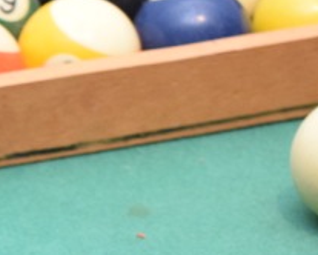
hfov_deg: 5.1
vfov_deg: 4.1
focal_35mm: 373
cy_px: 445
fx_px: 3516
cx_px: -206
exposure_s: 1/60
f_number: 5.6
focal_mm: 55
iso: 1800
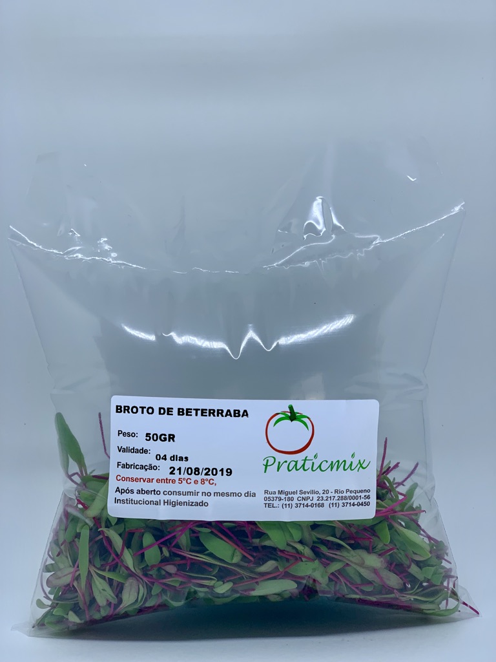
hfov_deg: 28.0
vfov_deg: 36.8
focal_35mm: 52
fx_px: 993
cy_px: 331
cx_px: 248
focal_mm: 6
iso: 16
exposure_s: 1/607
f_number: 2.4
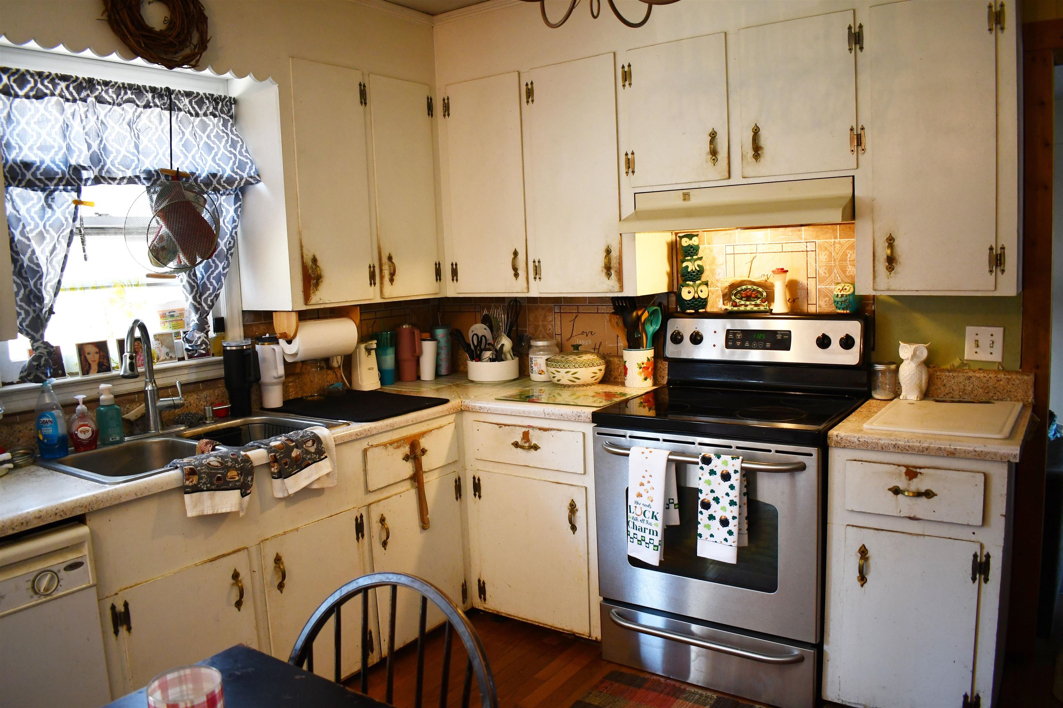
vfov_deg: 47.9
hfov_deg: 67.4
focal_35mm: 27
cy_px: 354
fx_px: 797
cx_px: 532
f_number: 3.5
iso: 800
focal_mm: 18
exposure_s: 1/125
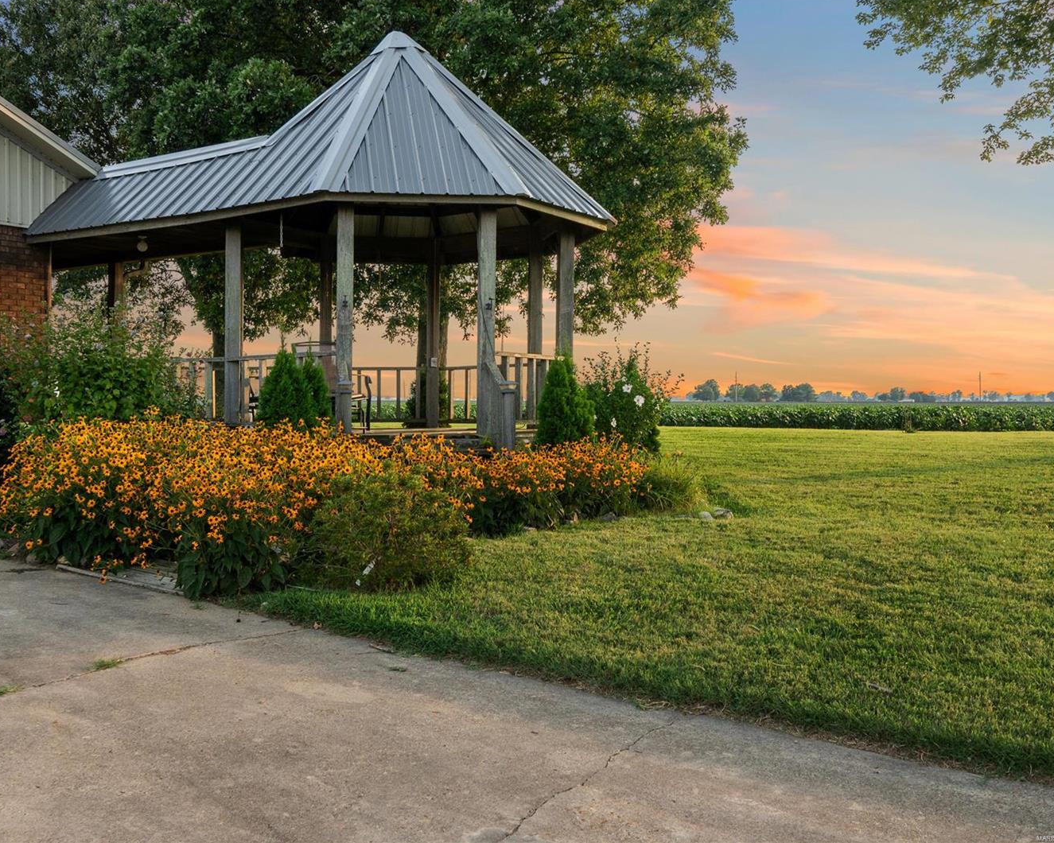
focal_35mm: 34
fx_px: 1061
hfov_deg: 52.5
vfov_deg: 43.4
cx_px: 424
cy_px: 420
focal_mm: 20
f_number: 8
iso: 400
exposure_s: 1/160
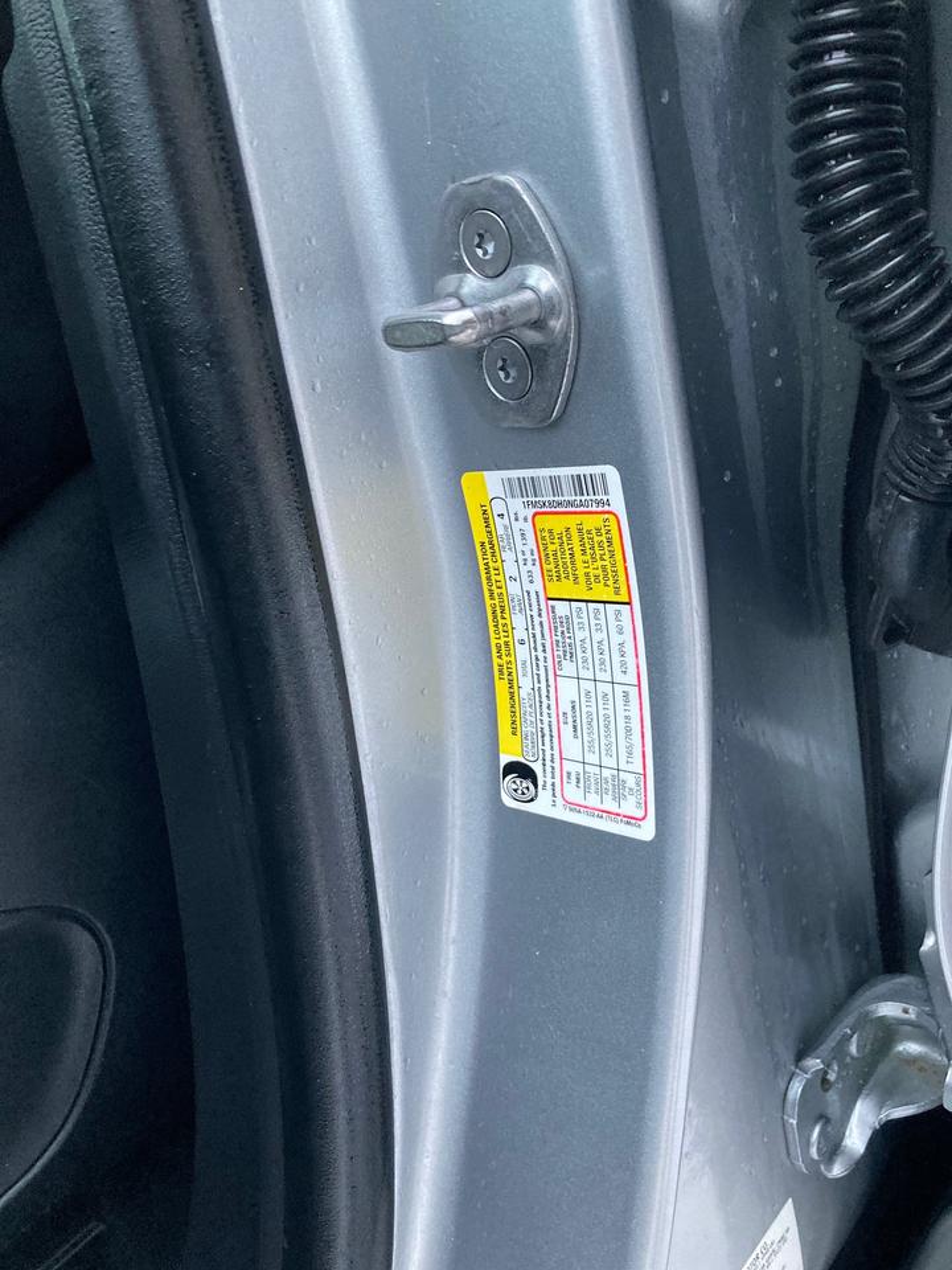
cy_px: 635
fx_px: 1027
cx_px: 476
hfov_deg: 49.7
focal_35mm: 28
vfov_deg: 63.4
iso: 320
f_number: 1.8
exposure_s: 1/51
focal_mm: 3.99
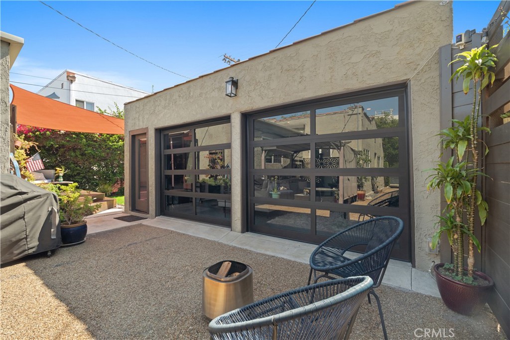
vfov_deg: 73.8
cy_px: 170
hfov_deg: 96.7
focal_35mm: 16
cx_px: 255
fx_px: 227
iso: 1000
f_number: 9
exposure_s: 1/125
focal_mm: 16
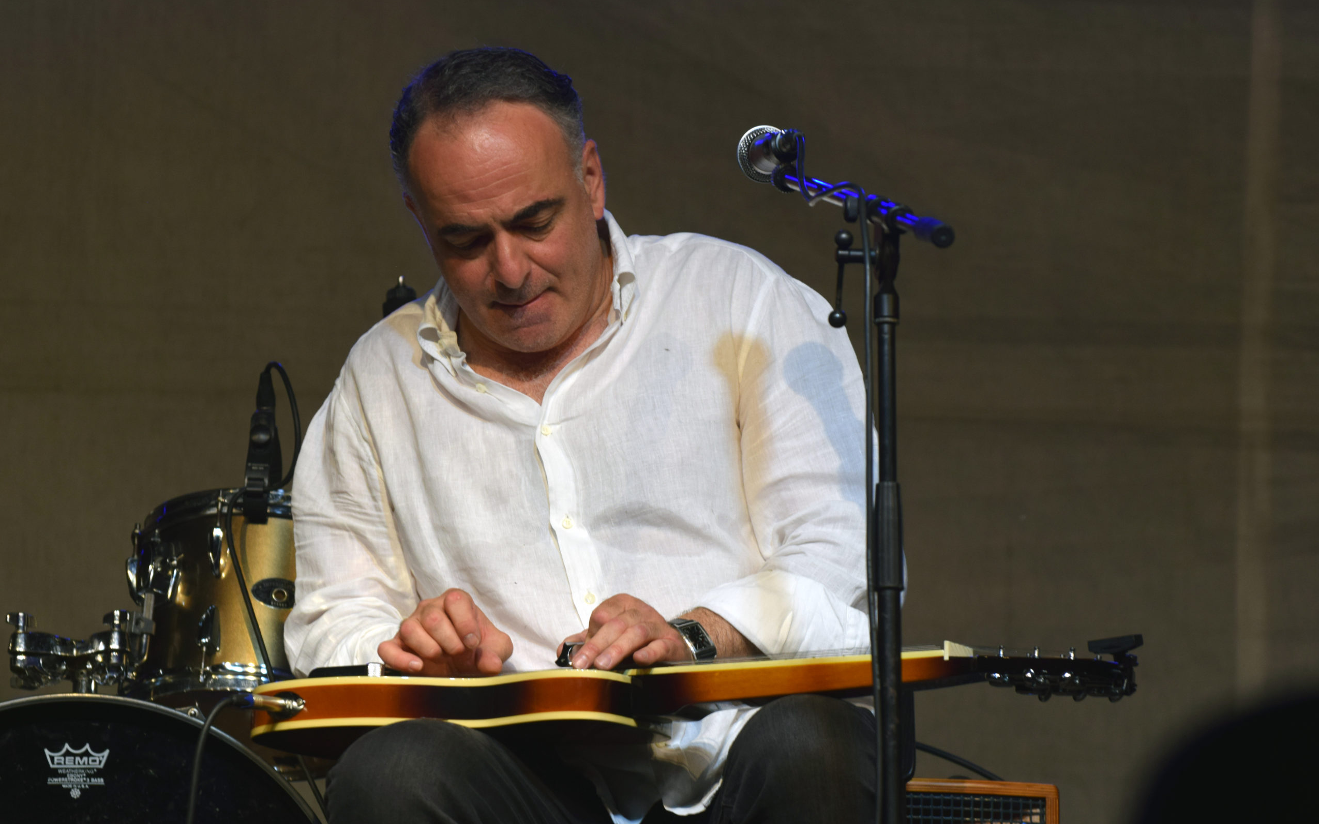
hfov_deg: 9.4
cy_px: 435
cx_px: 657
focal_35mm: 223
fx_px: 7999
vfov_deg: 5.9
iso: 400
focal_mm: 145
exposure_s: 1/125
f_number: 6.3
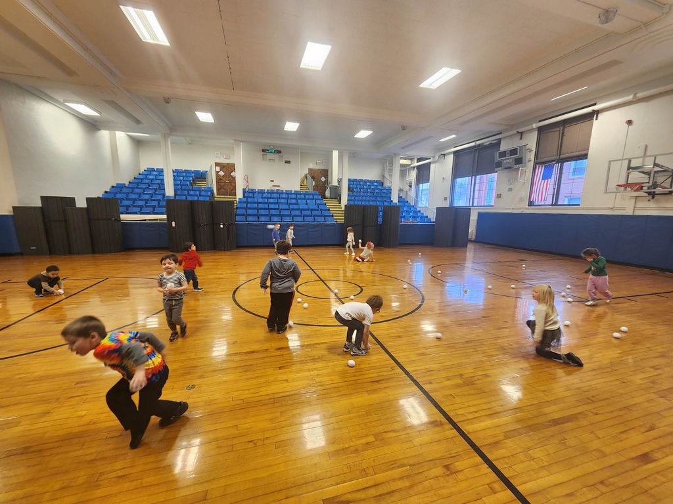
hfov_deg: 106.2
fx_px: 253
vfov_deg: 89.9
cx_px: 336
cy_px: 252
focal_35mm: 13
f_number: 2.2
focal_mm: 2.2
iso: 200
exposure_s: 1/60
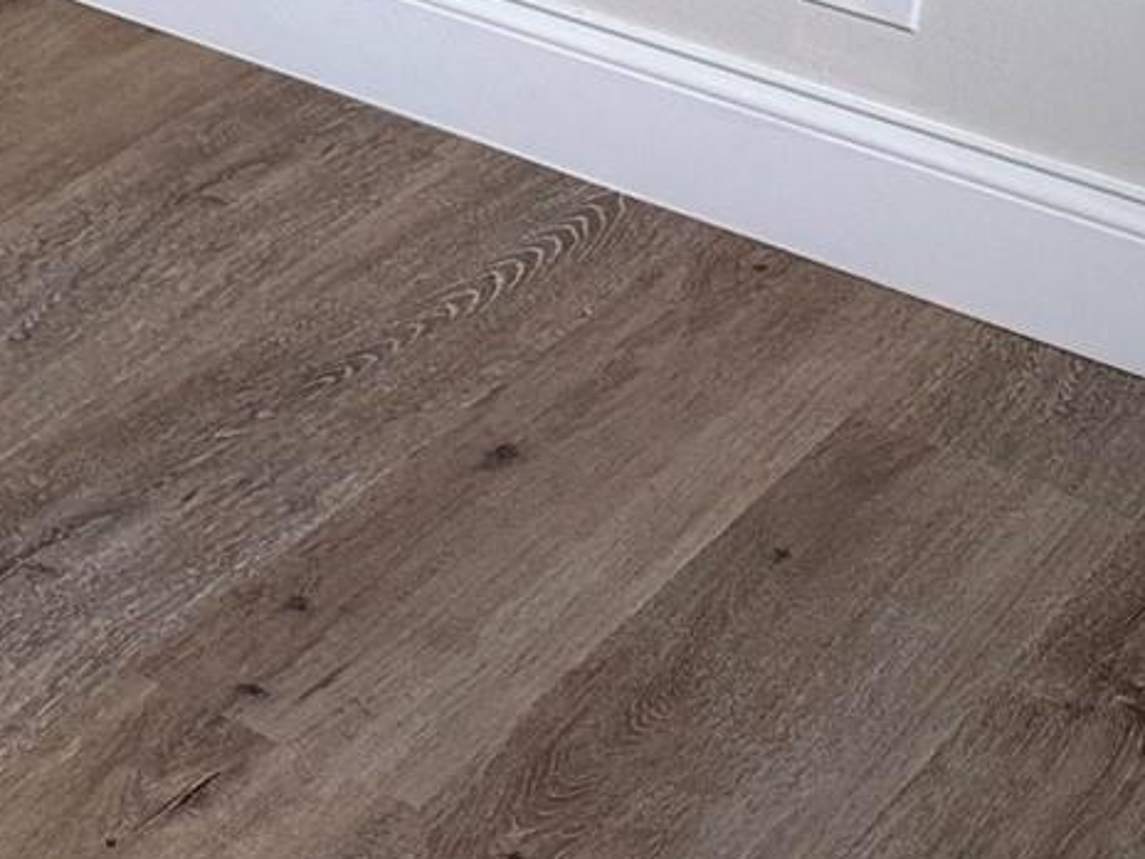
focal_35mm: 106
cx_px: -1300
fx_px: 3506
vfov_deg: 12.1
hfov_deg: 14.5
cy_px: -963
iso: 125
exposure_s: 1/121
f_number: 1.78
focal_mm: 6.86
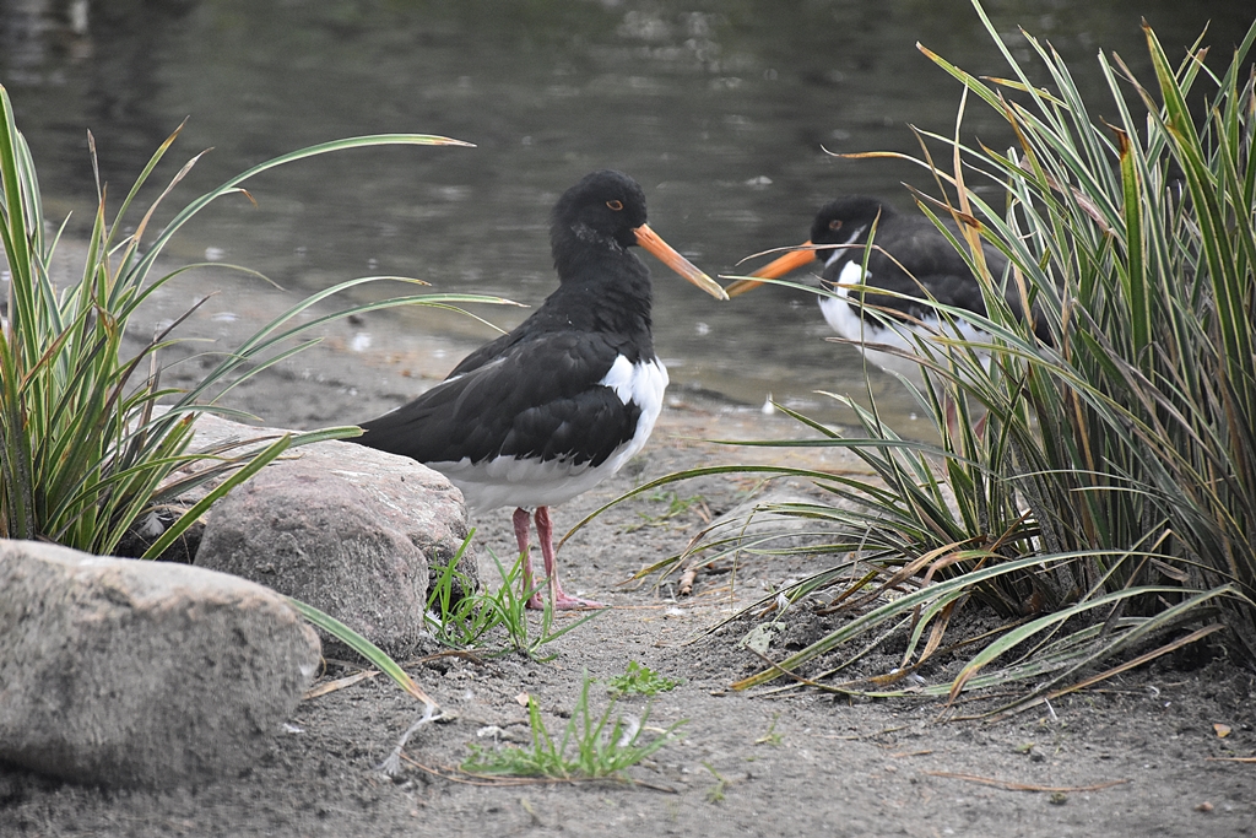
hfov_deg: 9.8
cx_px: 628
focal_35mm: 210
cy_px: 419
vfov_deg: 6.5
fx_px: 7327
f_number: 5.6
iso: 2200
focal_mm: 140
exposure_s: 1/500
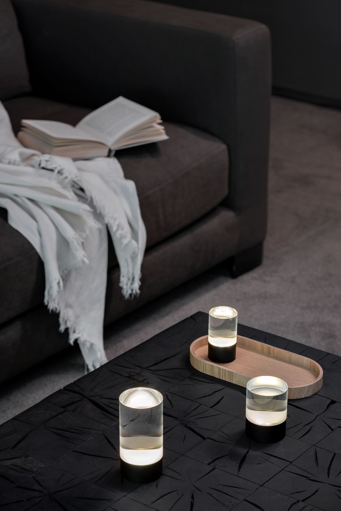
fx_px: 1492
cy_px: 256
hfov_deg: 13.0
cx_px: 170
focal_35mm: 105
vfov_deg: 19.5
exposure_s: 1
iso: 100
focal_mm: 105
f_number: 8
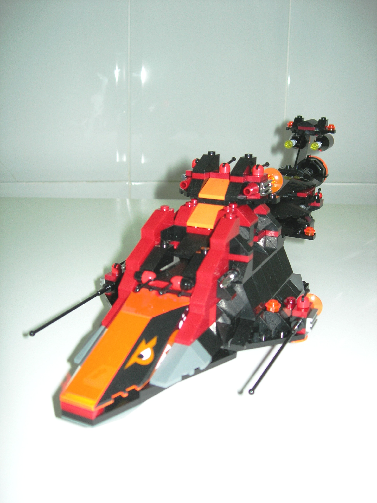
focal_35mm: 38
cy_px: 252
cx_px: 188
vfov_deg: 49.0
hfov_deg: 37.7
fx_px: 552
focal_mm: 7.8
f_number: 2.8
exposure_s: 1/60.1
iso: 64
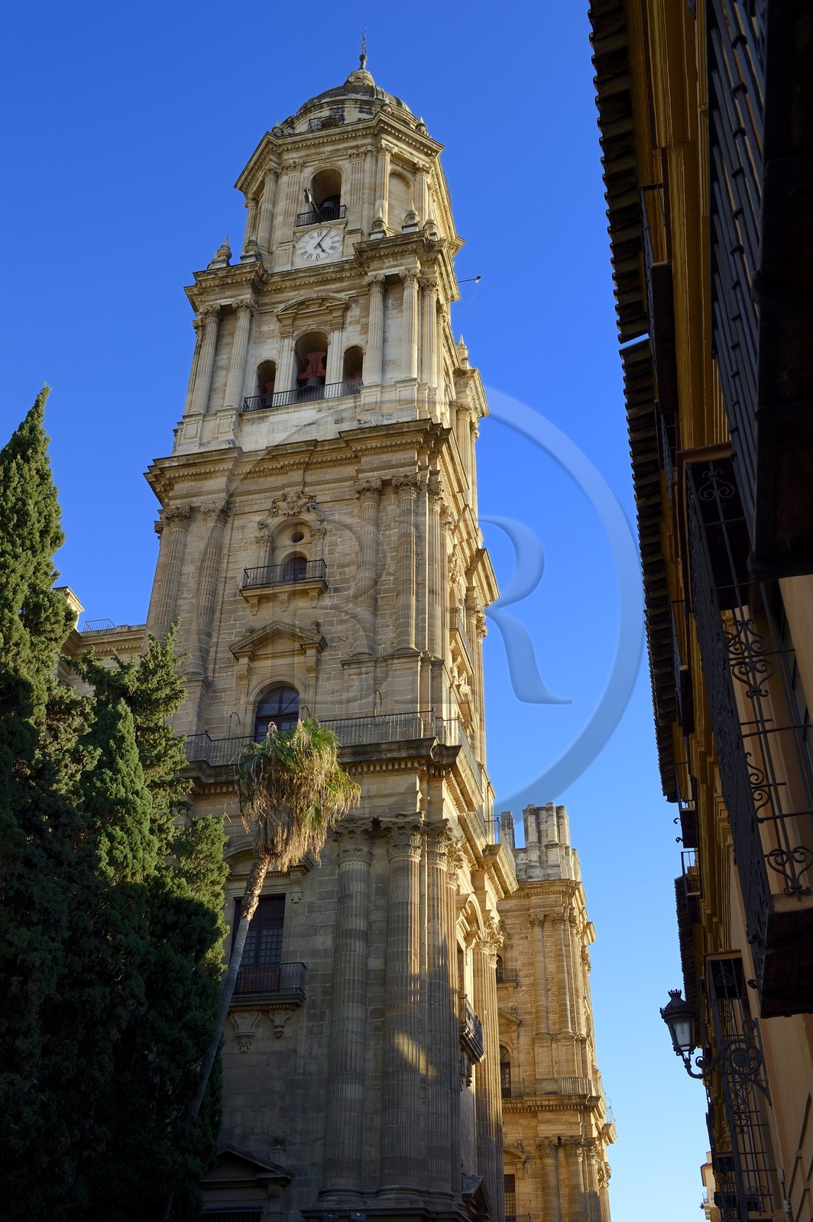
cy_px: 611
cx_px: 406
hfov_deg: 38.8
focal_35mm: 34
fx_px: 1154
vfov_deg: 55.8
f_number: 9
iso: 200
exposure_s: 1/160
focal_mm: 34
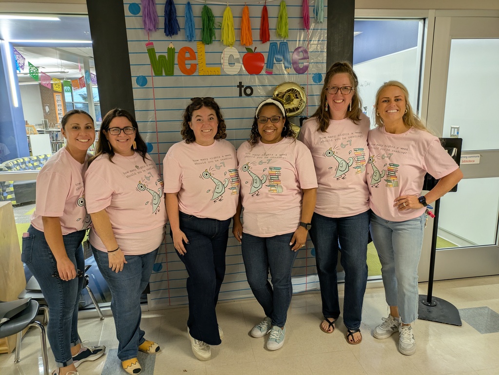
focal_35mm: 25
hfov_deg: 69.4
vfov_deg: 54.9
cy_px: 188
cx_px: 250
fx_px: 361
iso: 92
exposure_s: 1/40
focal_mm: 5.43
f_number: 1.89
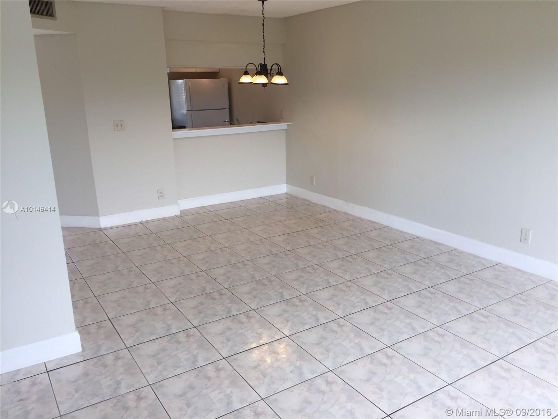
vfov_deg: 48.2
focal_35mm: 29
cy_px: 210
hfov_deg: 61.7
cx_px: 279
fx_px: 467
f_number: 2.2
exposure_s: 1/120
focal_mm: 4.15
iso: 32
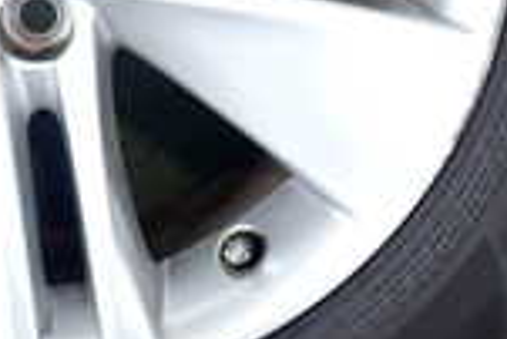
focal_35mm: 124
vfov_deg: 10.8
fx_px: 1748
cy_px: -97
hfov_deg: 16.0
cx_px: -64
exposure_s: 1/125
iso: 200
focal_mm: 5.4
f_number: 2.3
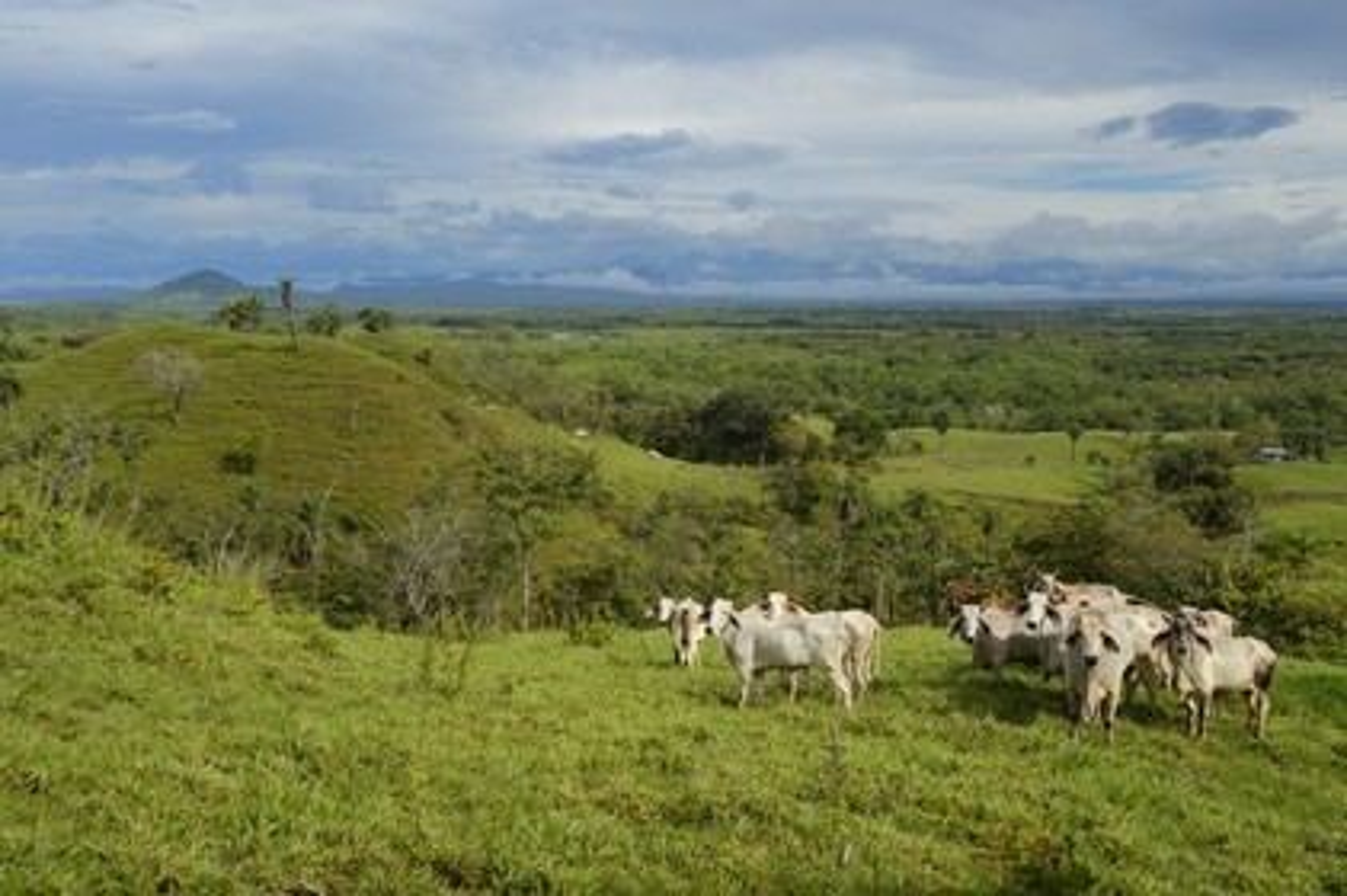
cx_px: 674
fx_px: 1271
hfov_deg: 55.8
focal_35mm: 34
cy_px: 448
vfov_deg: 38.8
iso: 200
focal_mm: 34
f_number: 13
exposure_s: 1/320
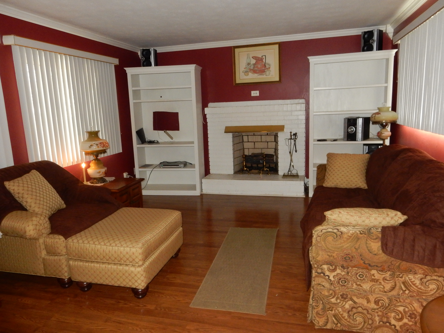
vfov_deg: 54.9
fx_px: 321
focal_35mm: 25
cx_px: 222
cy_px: 166
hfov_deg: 69.4
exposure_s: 1/30
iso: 400
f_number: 3.7
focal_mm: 4.5
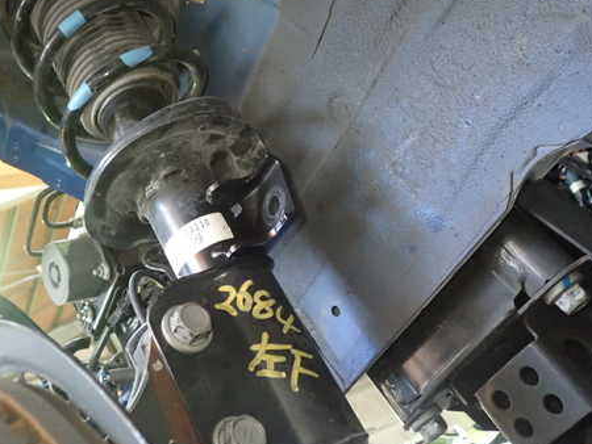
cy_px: 192
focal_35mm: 40
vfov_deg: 35.9
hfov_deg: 46.3
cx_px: 216
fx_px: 684
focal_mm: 5.4
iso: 800
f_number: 2.3
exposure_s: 1/30
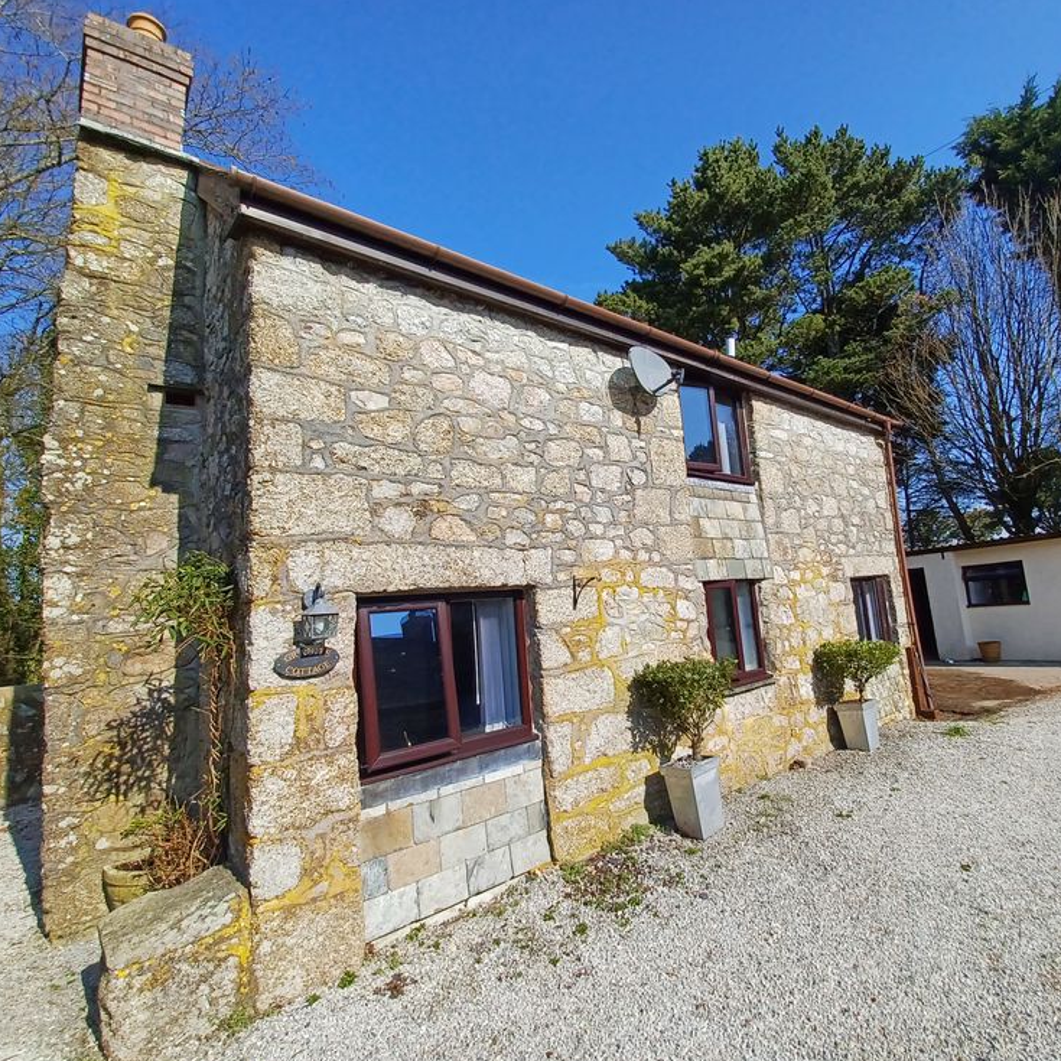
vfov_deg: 87.4
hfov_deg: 86.7
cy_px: 525
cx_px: 615
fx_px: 555
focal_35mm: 16
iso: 40
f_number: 2.2
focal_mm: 1.42
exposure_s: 1/1147
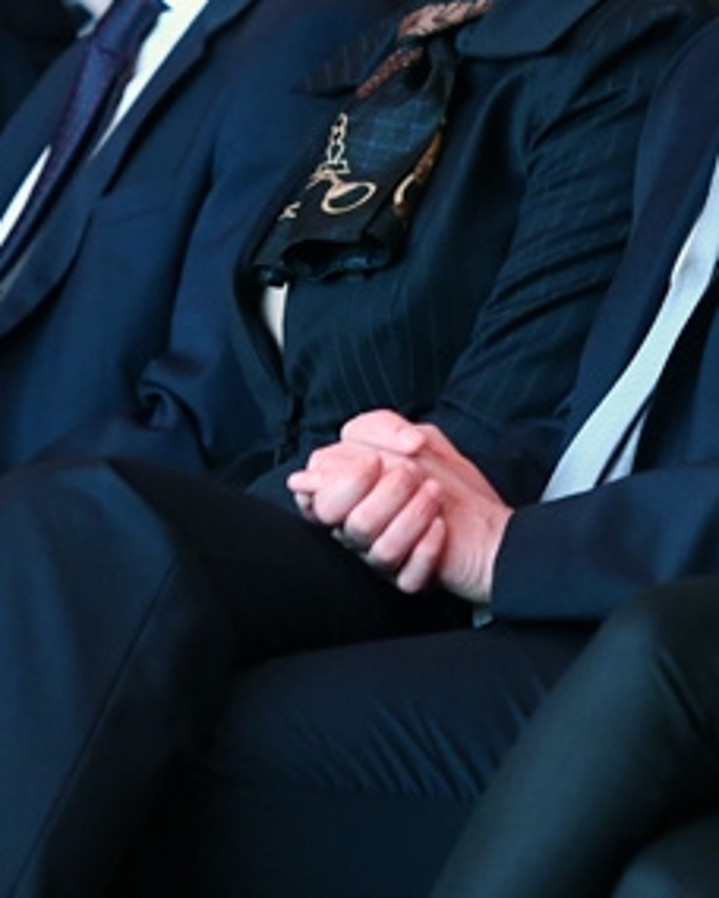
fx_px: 13646
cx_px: 587
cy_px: 66
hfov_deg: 3.0
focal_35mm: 513
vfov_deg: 3.8
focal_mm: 130
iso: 2500
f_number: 4
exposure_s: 1/60
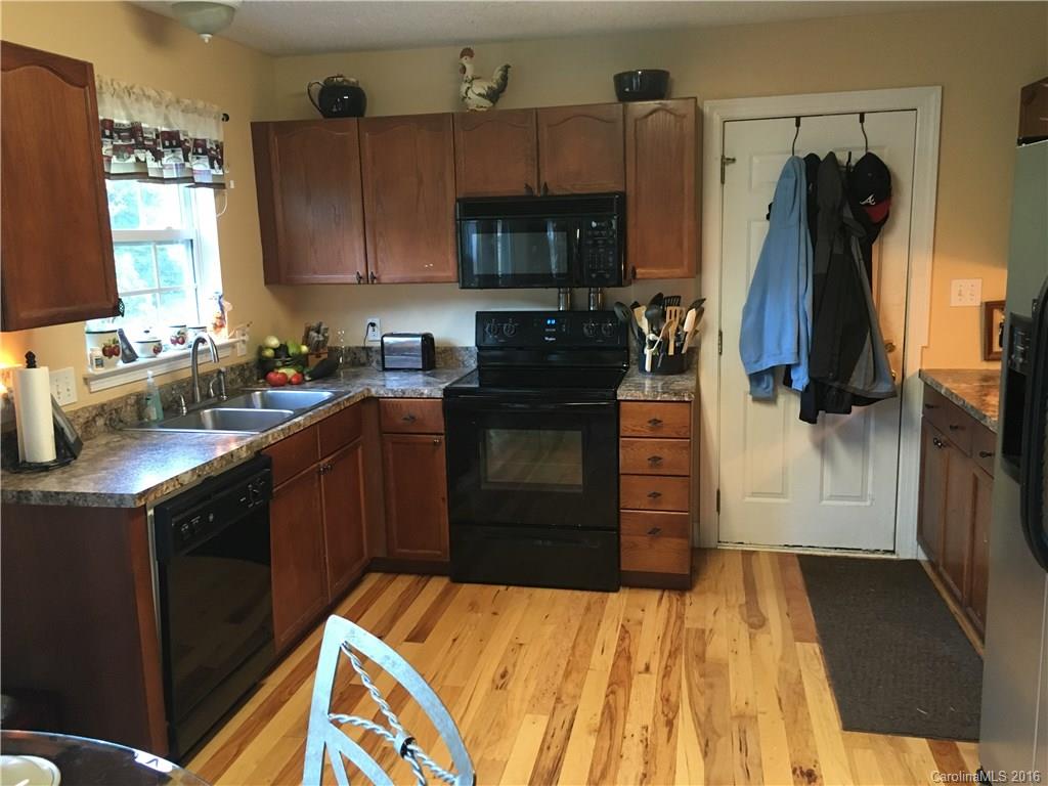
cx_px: 524
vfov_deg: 48.2
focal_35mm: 29
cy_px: 393
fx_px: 878
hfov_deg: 61.7
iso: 200
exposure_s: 1/24
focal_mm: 4.15
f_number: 2.2
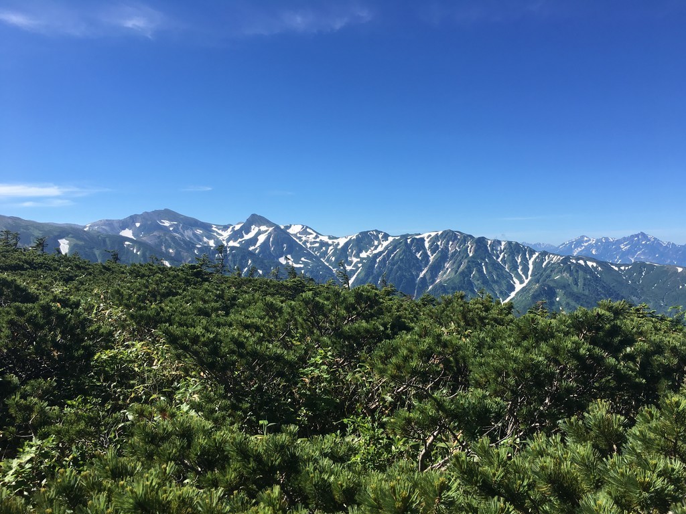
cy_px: 257
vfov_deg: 48.2
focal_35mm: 29
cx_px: 343
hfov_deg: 61.7
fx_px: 575
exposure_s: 1/1350
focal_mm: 4.15
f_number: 2.2
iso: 25
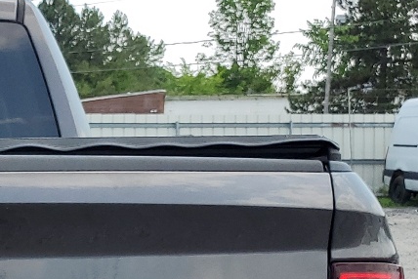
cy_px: 390
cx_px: -203
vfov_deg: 13.0
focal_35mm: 101
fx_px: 1173
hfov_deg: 18.1
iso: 50
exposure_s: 1/1429
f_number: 1.5
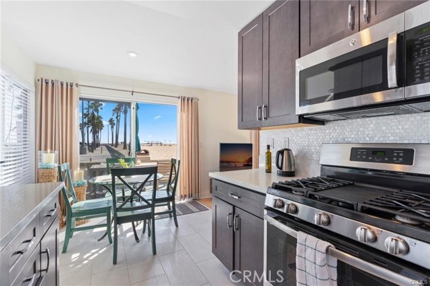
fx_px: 191
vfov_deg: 73.7
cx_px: 215
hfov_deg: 96.8
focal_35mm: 16
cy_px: 143
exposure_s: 1/15
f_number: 8
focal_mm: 16
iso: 200
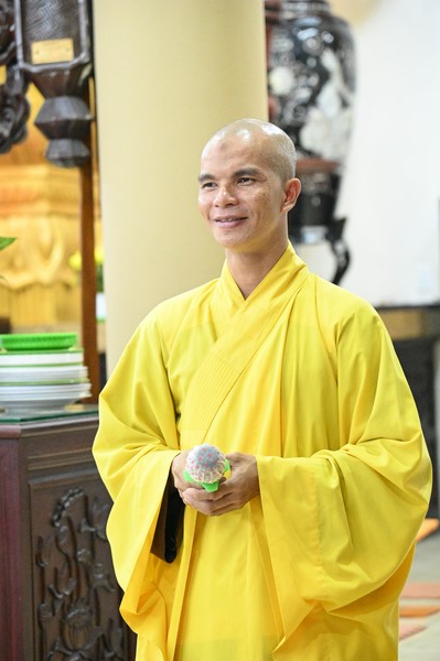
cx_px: 210
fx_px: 2387
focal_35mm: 130
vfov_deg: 15.8
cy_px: 321
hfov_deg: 10.5
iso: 20000
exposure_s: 1/125
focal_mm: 120
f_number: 4.5
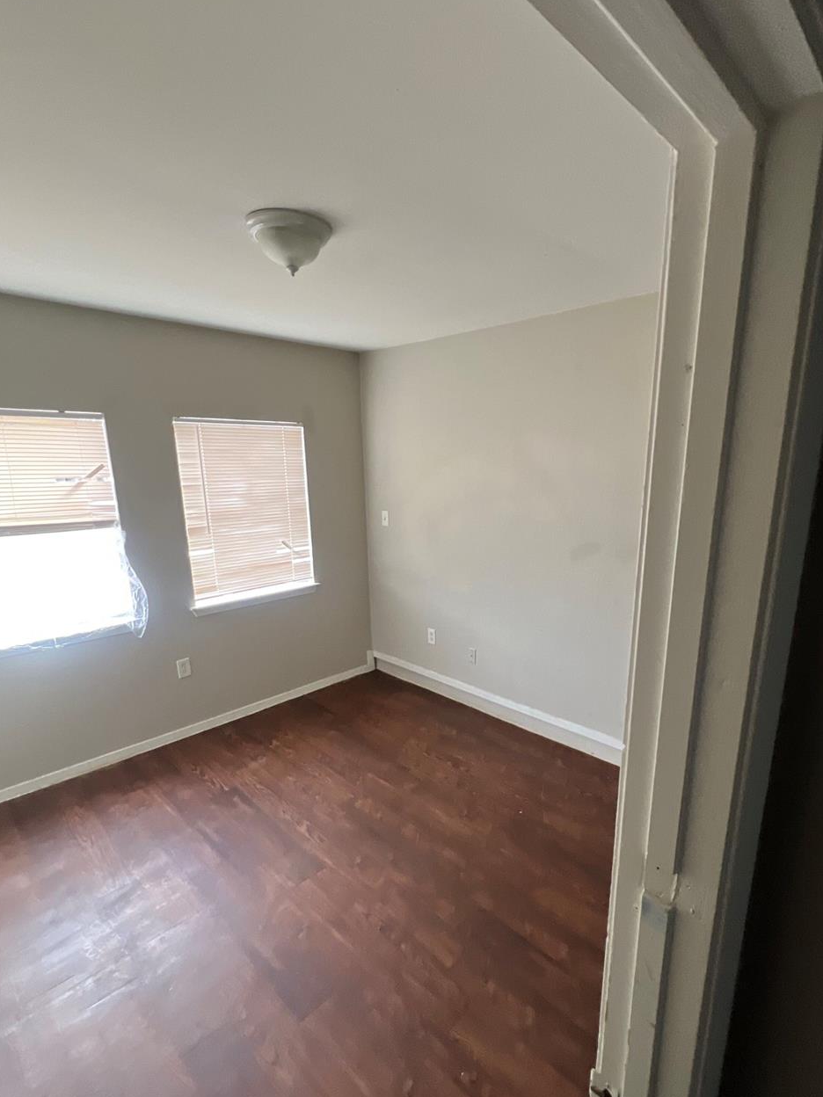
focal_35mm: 16
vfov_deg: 94.3
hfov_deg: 77.8
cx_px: 458
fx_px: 507
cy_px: 595
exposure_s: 1/99
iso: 250
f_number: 1.8
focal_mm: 1.57
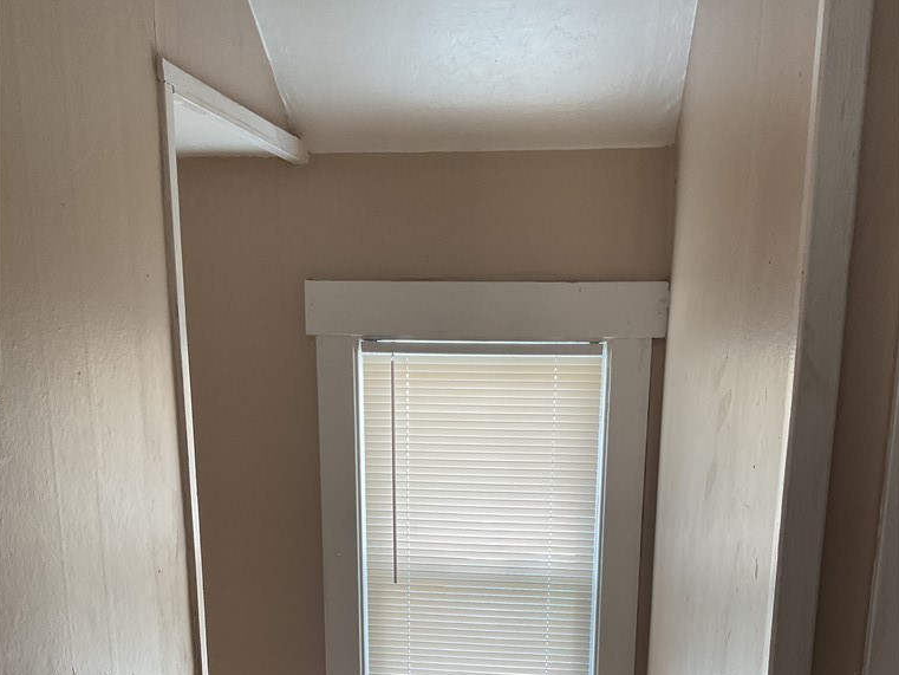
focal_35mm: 39
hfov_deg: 47.9
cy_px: 585
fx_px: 1013
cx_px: 448
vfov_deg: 35.1
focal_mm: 3
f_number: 1.8
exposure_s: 1/60
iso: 40
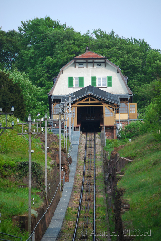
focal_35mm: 300
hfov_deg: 4.6
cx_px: 80
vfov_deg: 6.9
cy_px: 120
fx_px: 2008
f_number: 5.6
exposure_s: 1/320
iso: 200
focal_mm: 200
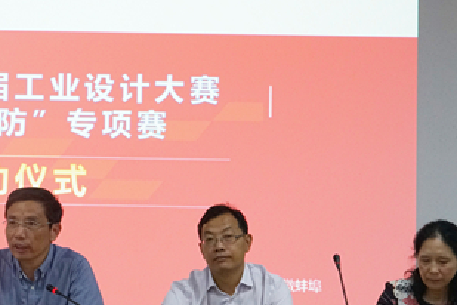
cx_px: 46
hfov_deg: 14.8
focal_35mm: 137
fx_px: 1739
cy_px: 153
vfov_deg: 10.0
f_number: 9
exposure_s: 1/60
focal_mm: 53
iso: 2000
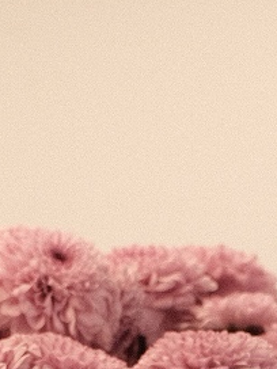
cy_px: -376
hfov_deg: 4.2
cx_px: 159
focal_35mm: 352
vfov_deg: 5.5
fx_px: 3756
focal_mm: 37.4
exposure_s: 1/60
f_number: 4
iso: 400
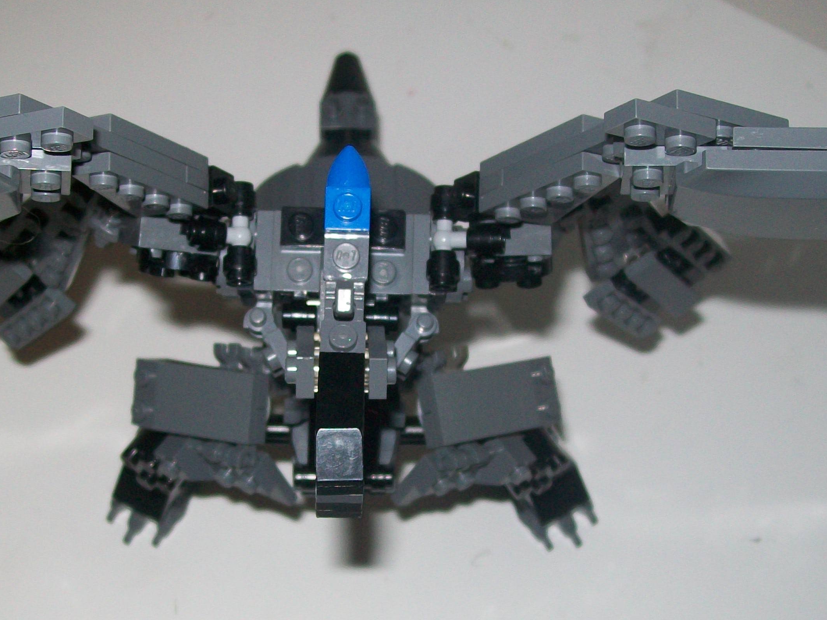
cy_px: 367
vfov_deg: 24.8
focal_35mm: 59
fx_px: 1409
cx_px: 333
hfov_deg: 32.6
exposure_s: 1/30
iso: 64
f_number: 2.7
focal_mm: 6
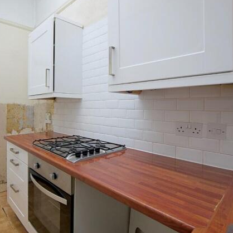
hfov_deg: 73.4
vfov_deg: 74.8
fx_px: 152
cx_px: 85
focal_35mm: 20
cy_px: 116
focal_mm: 10
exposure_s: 1/160
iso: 1250
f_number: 4
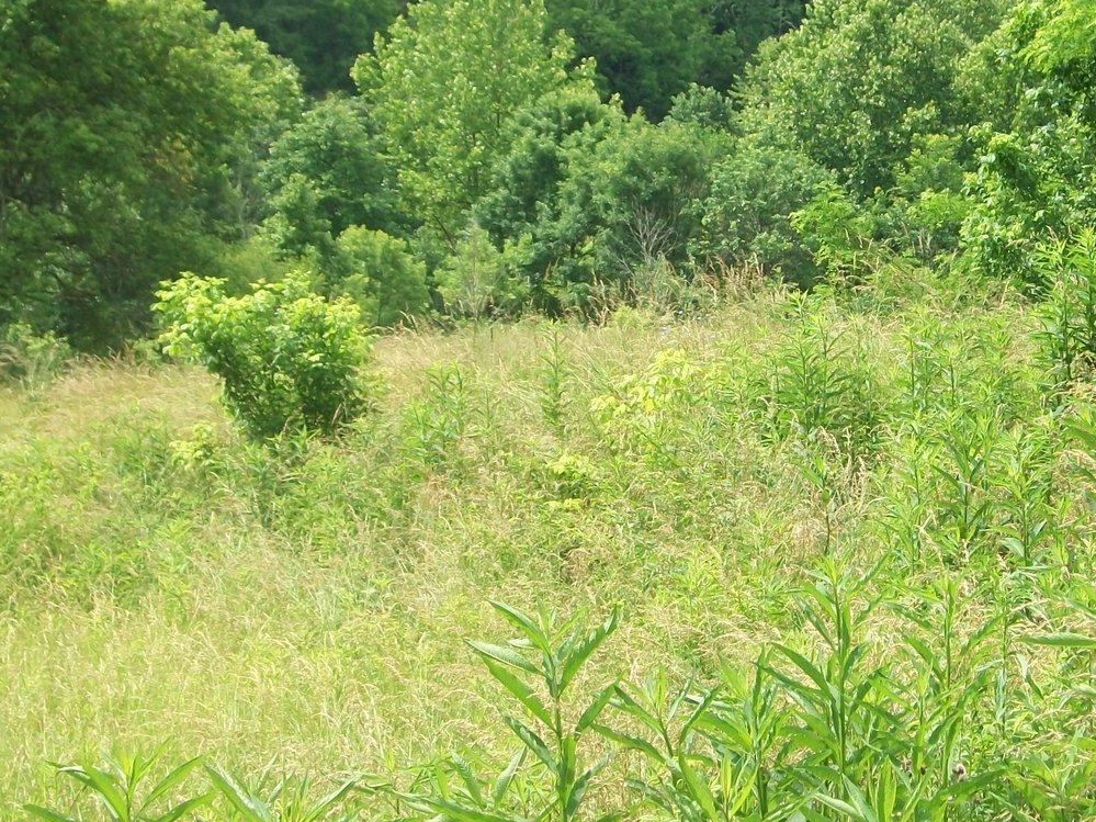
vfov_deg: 14.8
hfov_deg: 19.6
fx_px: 3166
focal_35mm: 100
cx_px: 751
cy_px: 257
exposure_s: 1/400
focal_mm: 11
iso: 80
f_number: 4.1
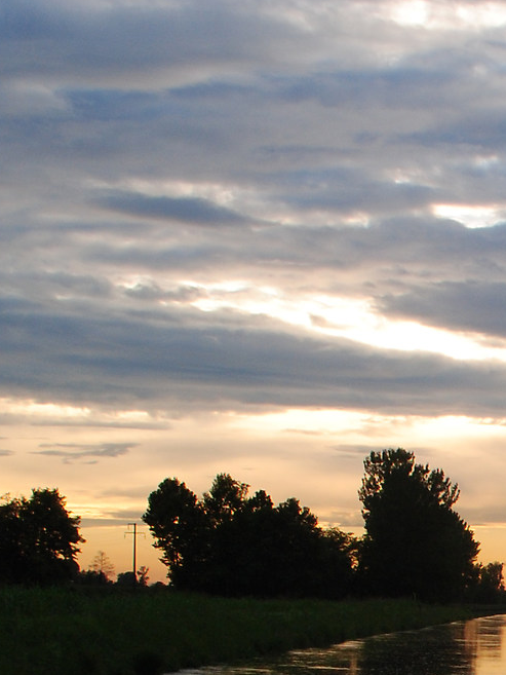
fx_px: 2260
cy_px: 773
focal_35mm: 116
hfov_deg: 12.2
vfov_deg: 16.4
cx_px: 756
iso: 200
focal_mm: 22
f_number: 9
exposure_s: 1/100
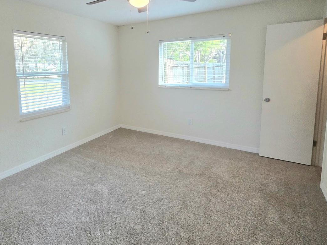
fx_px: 189
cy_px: 93
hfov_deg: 80.0
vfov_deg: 65.1
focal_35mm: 20
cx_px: 120
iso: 400
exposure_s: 1/370
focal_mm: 2.2
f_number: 1.9
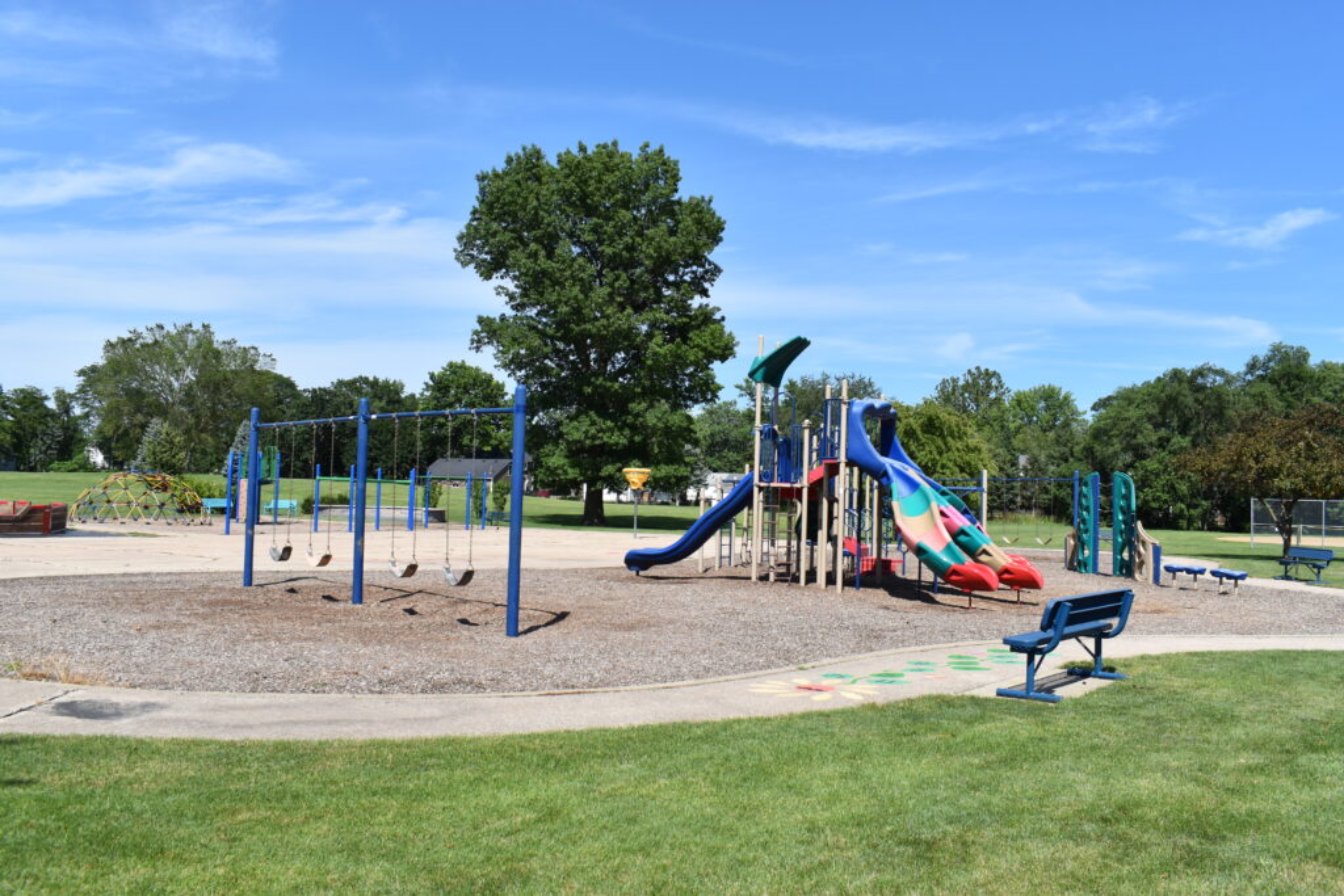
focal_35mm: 30
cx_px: 672
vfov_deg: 43.6
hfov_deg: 61.9
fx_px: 1120
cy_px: 448
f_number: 10
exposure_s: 1/400
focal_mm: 20
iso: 200
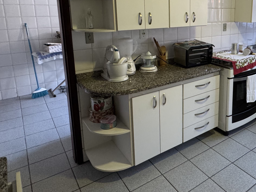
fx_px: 222
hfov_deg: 56.2
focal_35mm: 30
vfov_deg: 45.3
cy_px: 50
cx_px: 200
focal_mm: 2.22
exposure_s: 1/60
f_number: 2.2
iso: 500
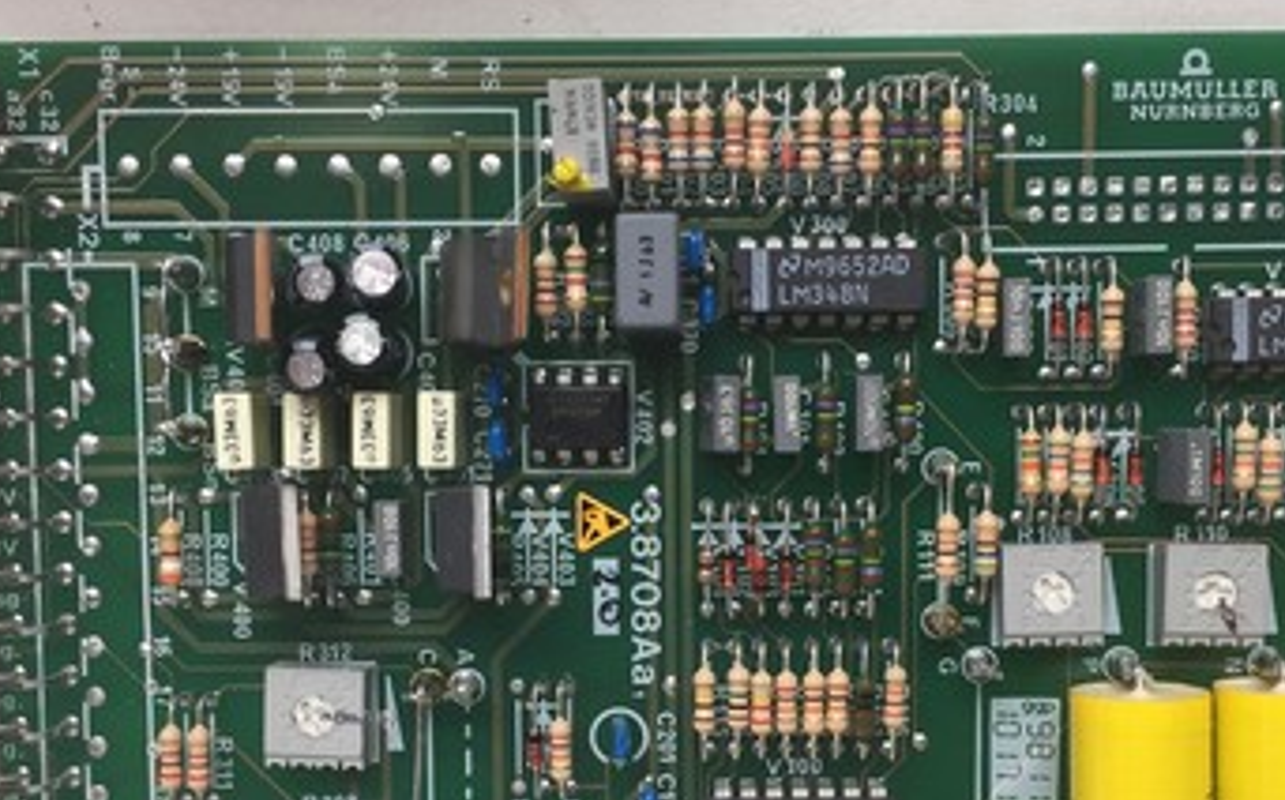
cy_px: 558
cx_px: 699
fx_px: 1574
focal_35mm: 45
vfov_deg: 28.3
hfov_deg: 44.4
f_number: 2.2
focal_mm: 4.15
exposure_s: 1/100
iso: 50
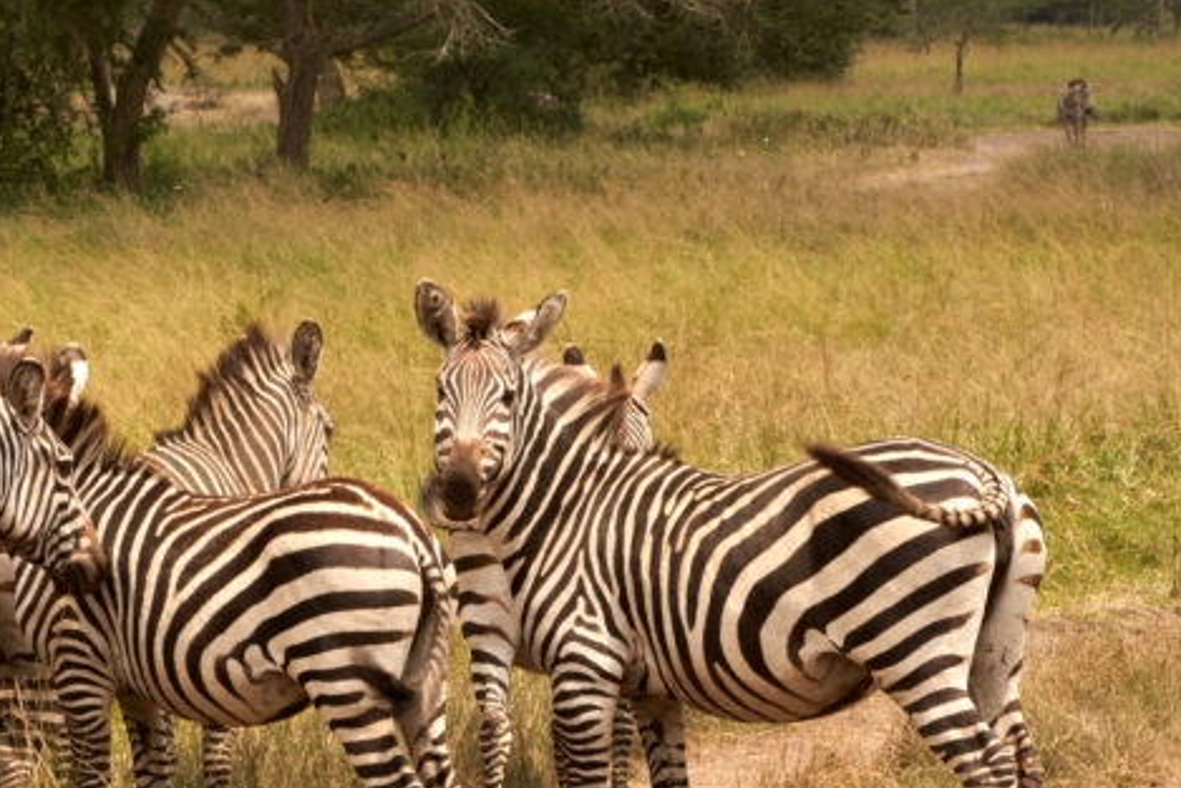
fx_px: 8400
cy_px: 438
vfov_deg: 5.4
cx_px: 466
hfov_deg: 8.0
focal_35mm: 256
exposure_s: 1/200
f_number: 29
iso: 1600
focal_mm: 200
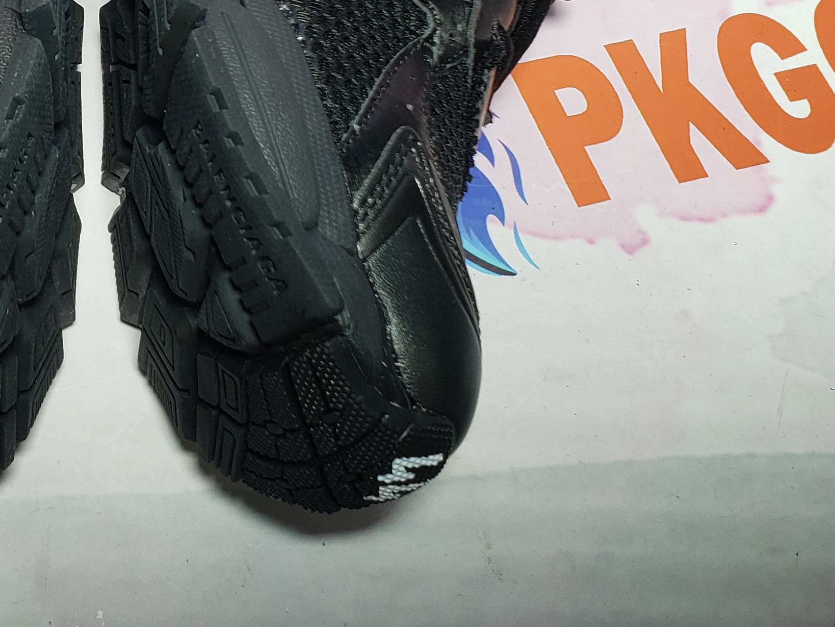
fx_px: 1544
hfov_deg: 29.0
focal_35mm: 64
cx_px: 75
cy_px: 12
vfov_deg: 22.1
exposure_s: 1/140
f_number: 2.4
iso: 50
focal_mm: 4.3
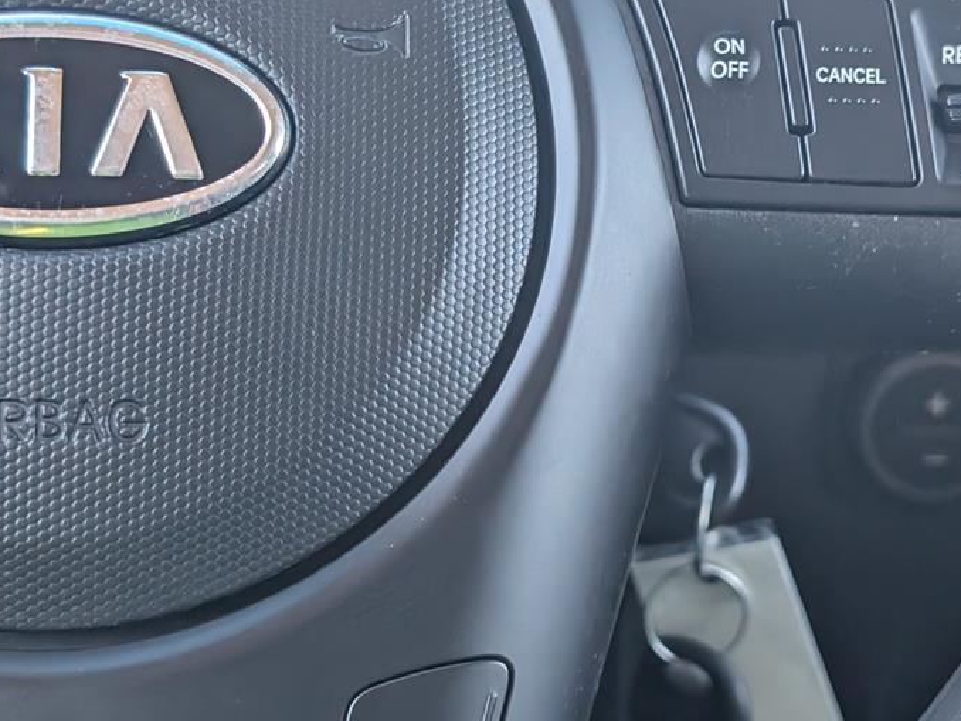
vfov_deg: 19.9
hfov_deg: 26.2
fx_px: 2055
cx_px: 619
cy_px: 381
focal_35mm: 74
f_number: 1.68
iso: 448
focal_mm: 6.9
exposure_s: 1/455
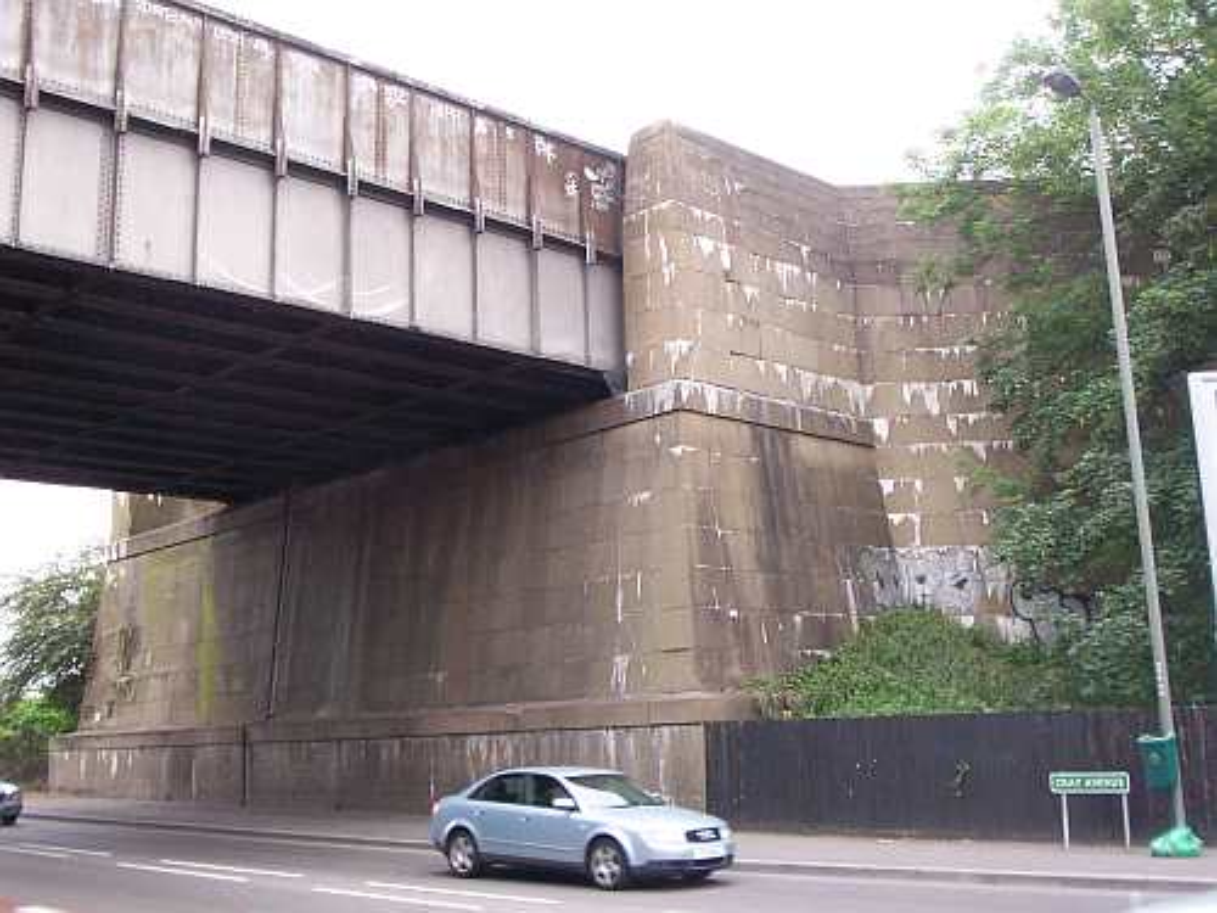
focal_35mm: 39
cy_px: 456
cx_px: 608
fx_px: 1371
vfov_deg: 36.8
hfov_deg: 47.9
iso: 200
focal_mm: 6.4
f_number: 3.9
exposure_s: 1/100
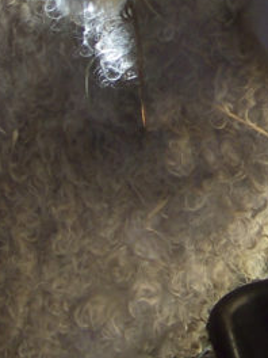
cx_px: 276
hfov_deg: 4.9
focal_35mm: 303
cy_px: 56
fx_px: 3128
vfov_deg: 6.5
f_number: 3.2
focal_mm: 13.2
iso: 66
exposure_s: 1/50
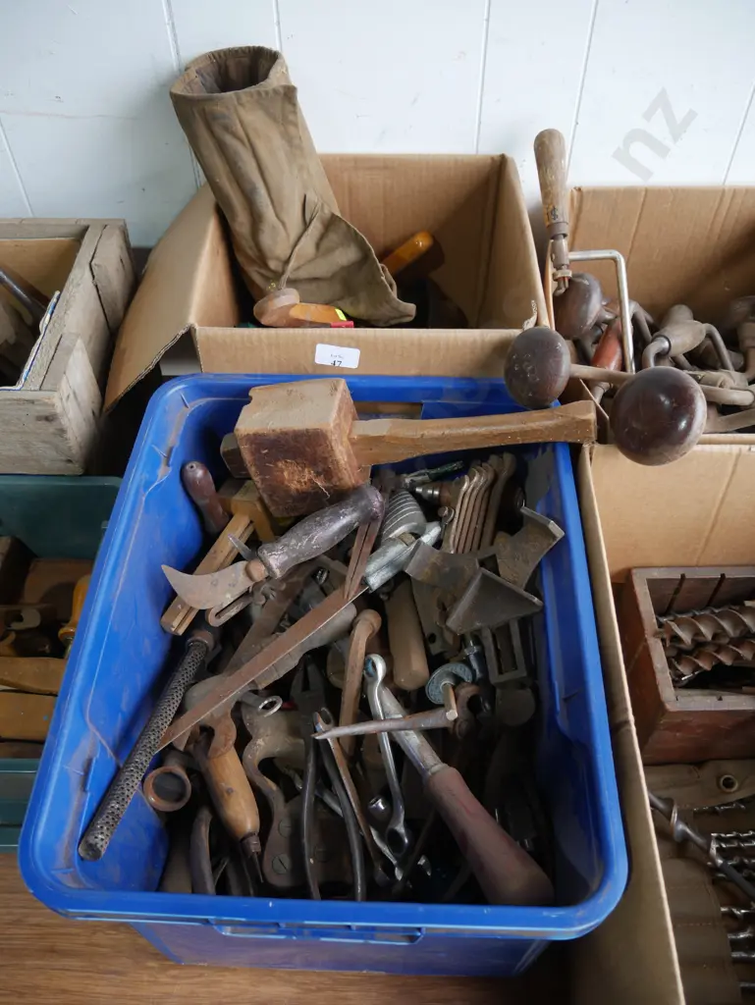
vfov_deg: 63.4
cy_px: 502
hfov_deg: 49.8
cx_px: 378
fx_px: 814
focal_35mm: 28
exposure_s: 1/100
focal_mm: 14
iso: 200
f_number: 3.5
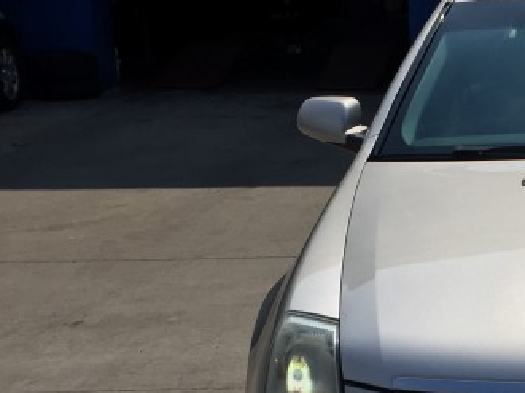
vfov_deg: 16.1
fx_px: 1364
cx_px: 579
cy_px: 375
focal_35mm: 90
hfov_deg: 20.7
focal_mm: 4.15
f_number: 2.2
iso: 32
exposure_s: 1/4950
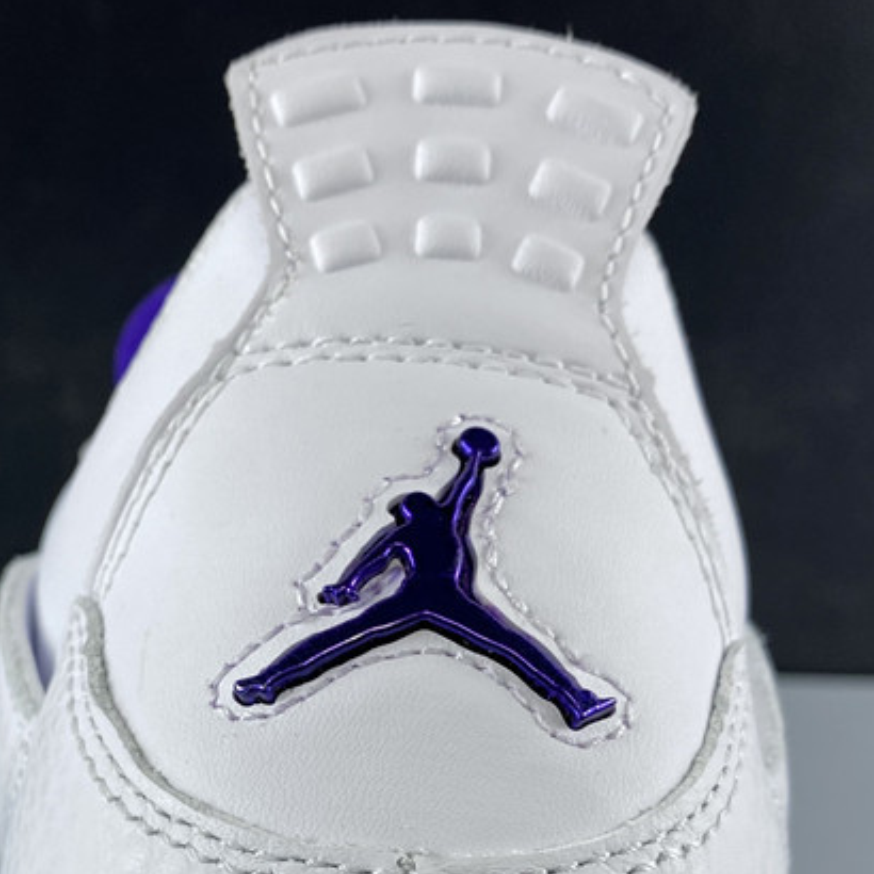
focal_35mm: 56
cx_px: 292
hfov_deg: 30.3
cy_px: 740
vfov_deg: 29.6
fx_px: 1600
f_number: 1.8
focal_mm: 4.25
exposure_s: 1/100
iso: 40
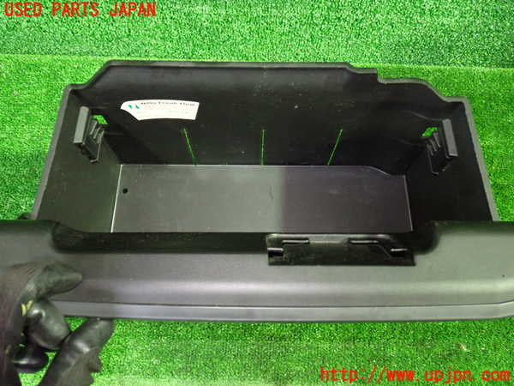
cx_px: 257
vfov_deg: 46.8
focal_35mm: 30
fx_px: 445
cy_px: 193
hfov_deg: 60.0
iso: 800
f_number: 2.3
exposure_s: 1/20
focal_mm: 5.4
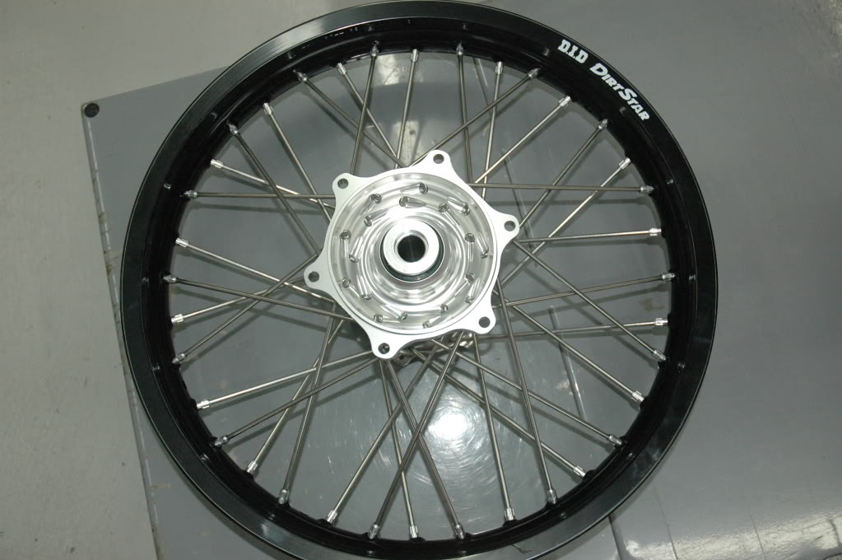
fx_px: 841
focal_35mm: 36
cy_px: 280
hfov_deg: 53.2
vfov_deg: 36.8
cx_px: 421
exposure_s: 1/125
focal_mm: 24
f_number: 4.5
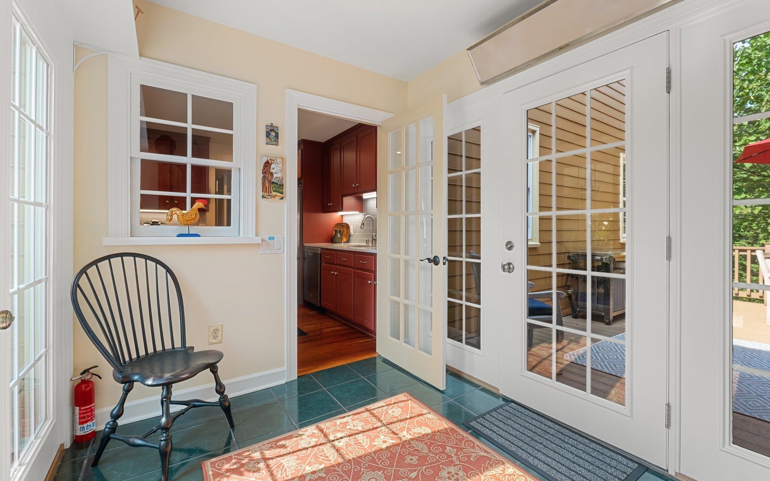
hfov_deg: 99.1
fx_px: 328
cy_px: 254
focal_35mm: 16
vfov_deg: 72.4
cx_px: 395
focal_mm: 14.6
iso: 500
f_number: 8
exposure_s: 1/30
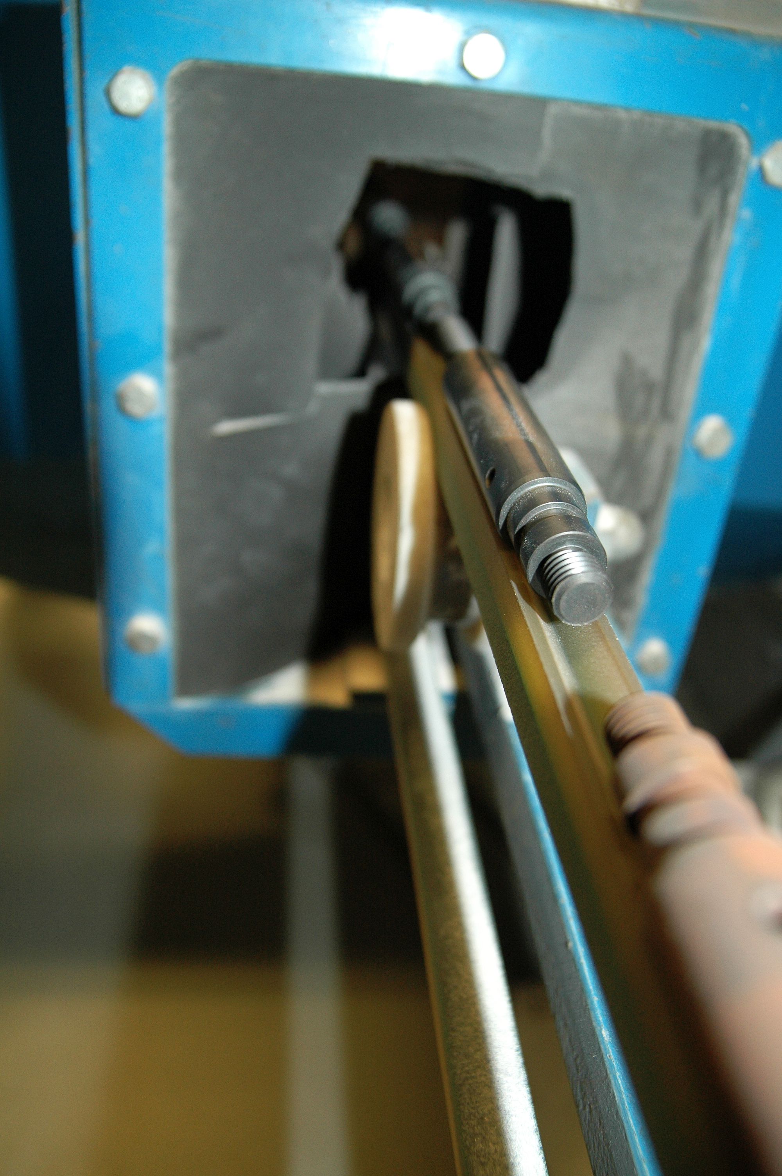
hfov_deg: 45.6
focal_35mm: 28
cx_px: 391
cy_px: 588
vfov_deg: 64.6
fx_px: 930
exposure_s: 1/60
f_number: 3.5
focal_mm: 19
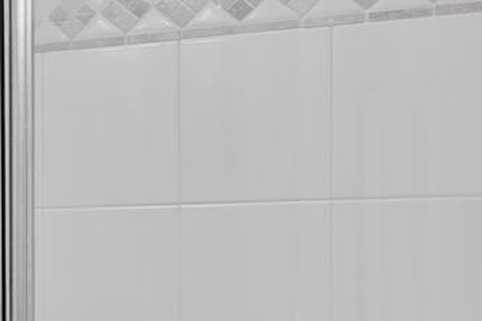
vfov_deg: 12.3
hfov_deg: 14.4
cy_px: 297
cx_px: -571
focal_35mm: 110
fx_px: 1473
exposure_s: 1.3
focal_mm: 19
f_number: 8
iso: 100
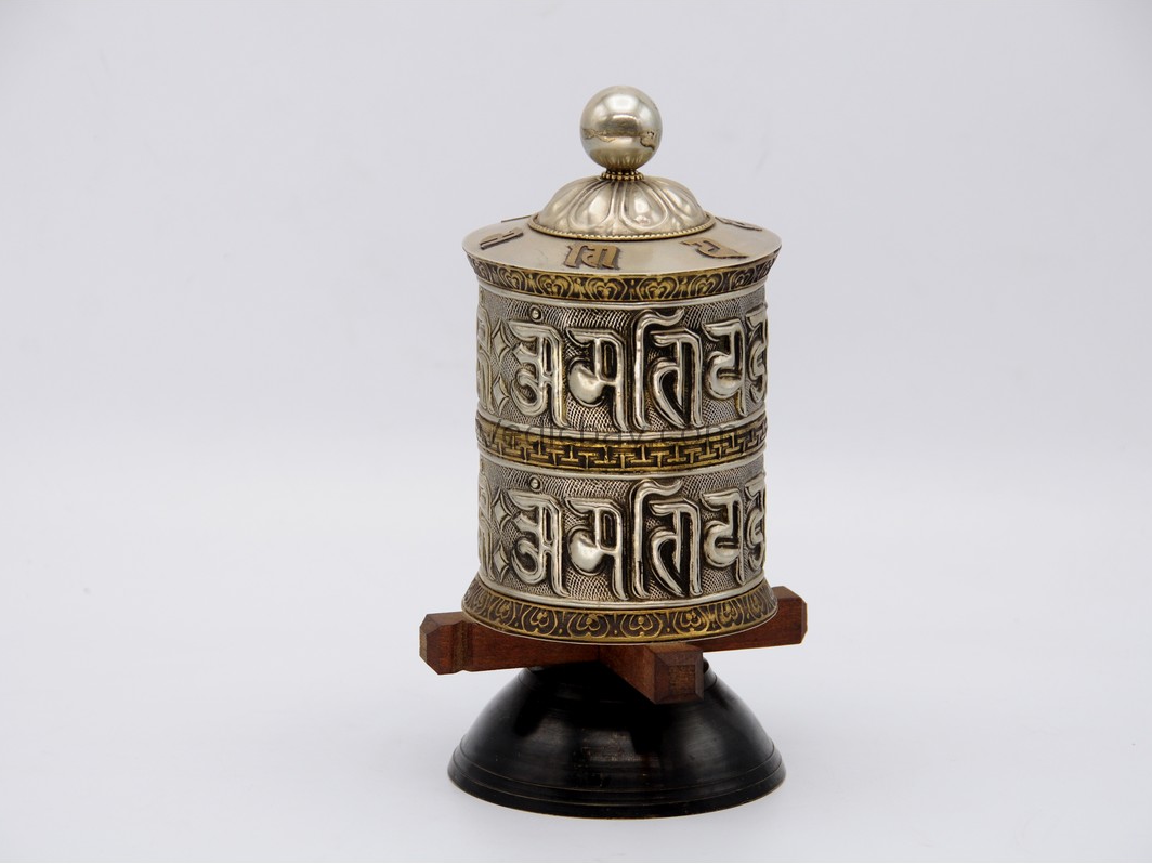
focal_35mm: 155
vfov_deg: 9.6
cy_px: 432
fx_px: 5143
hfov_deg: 12.8
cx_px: 608
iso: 200
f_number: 8
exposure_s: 1/160
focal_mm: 95
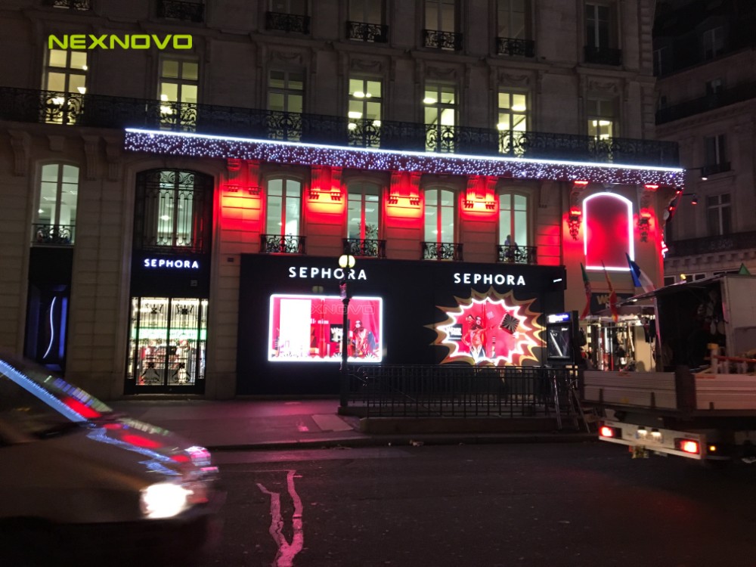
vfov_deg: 48.2
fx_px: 633
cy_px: 284
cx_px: 378
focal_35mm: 29
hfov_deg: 61.7
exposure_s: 1/33
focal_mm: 4.2
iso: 200
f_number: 2.2
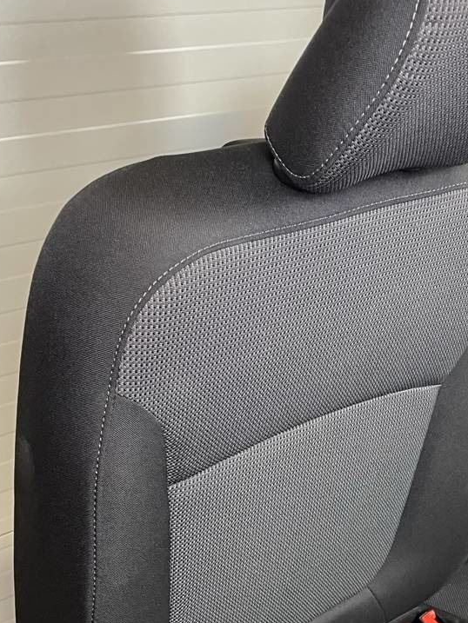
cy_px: 556
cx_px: 342
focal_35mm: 58
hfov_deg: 25.0
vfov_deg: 31.7
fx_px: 1045
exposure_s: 1/50
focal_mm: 4.2
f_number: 1.6
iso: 200
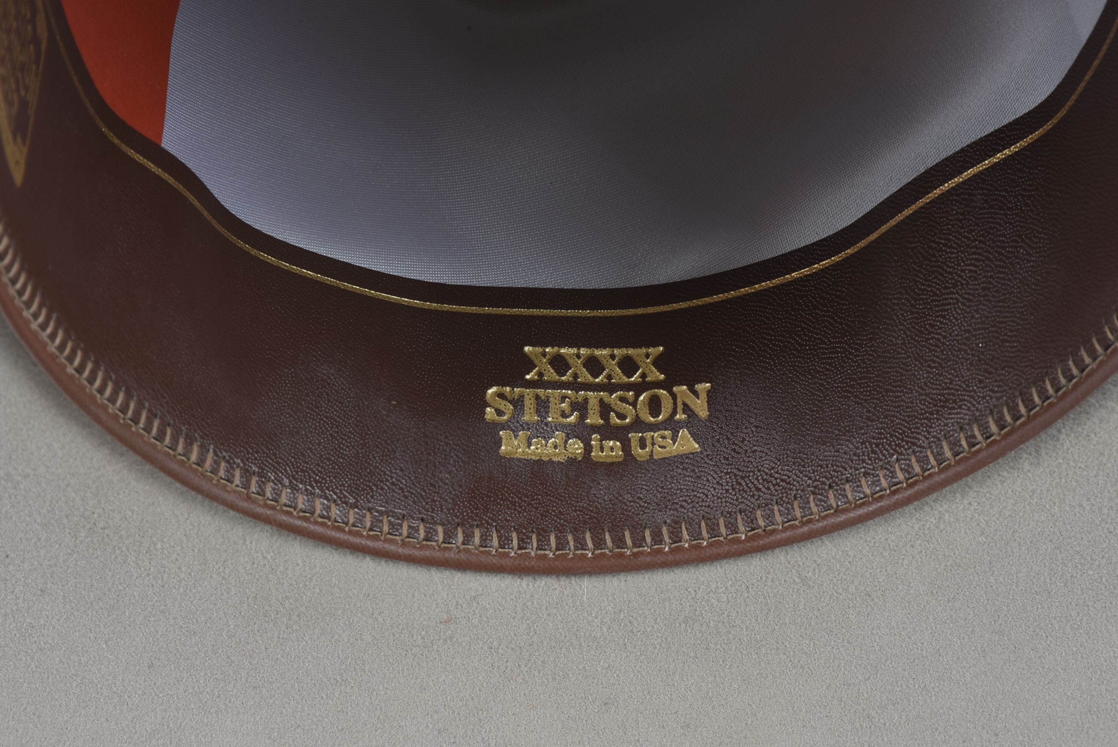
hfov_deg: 9.8
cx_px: 559
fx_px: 6527
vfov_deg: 6.6
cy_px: 374
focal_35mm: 210
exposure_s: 1/125
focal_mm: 140
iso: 200
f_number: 16
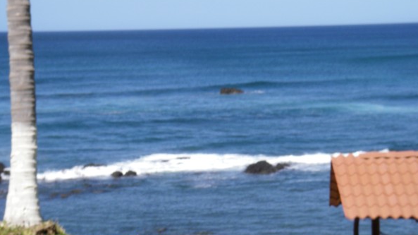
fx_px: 1185
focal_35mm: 107
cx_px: 210
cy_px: 93
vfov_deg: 11.3
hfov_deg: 20.0
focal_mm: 16
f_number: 7.8
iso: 64
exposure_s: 1/160
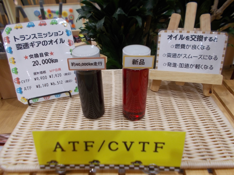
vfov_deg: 53.1
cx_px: 117
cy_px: 88
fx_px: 176
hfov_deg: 67.3
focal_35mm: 26
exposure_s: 1/40
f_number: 3.2
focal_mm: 4.6
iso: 80
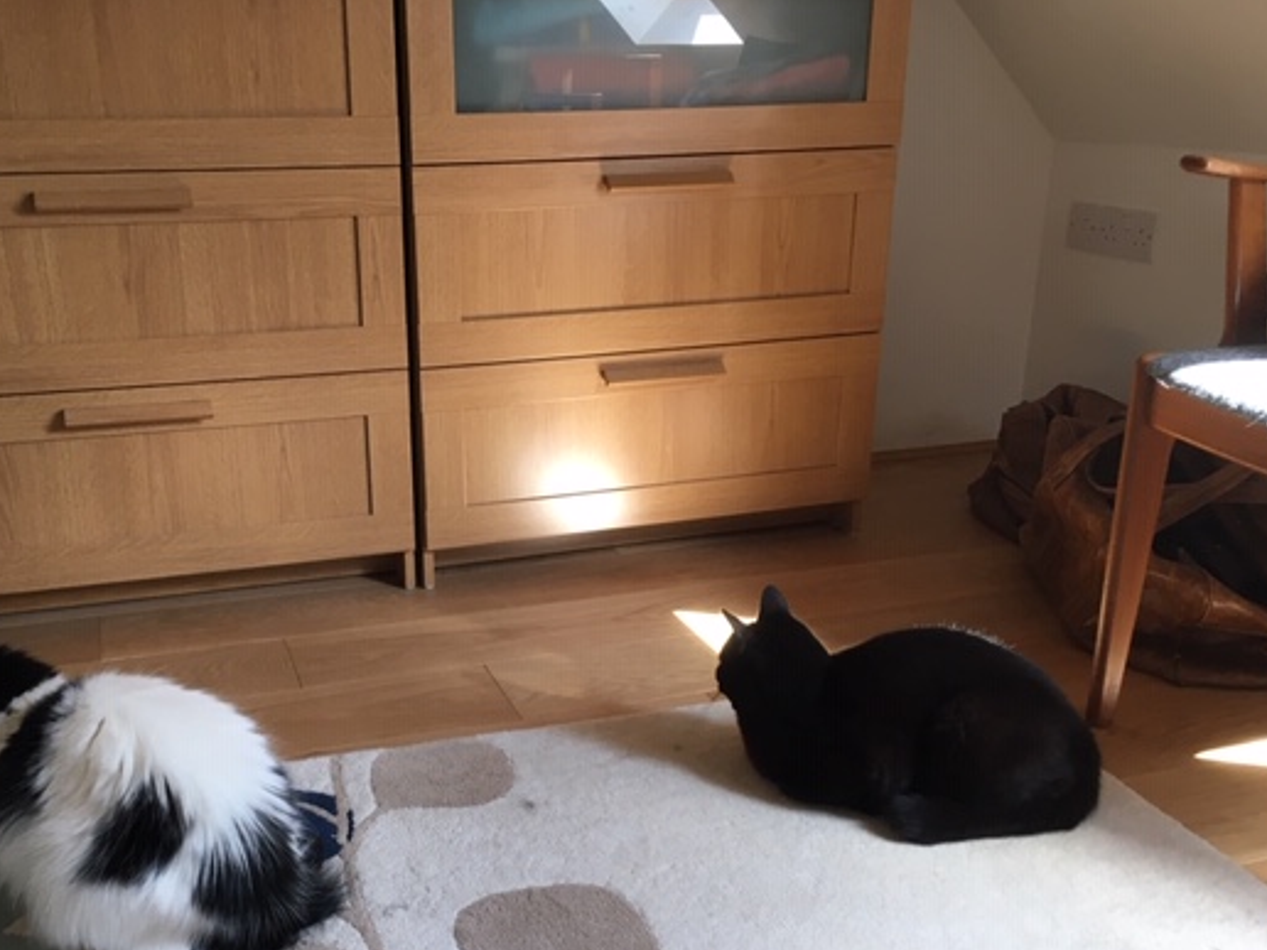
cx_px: 513
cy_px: 579
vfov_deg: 39.5
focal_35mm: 36
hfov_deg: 51.1
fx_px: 1318
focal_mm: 4.15
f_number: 2.2
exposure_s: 1/33
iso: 40
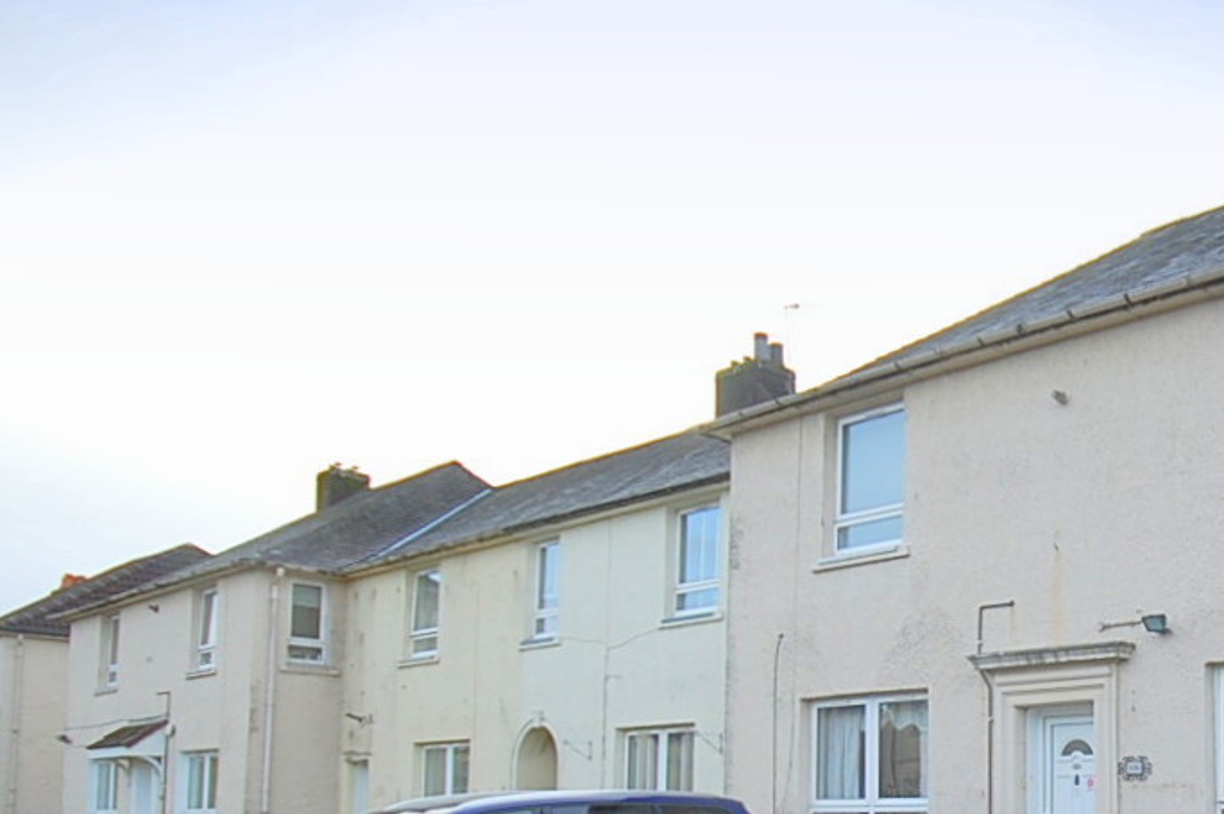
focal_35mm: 33
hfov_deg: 48.5
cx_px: 1188
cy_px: 721
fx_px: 1121
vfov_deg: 37.5
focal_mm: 10
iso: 200
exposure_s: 1/160
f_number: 6.3
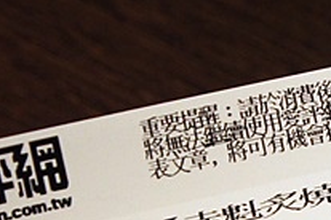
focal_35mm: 209
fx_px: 1921
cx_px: 342
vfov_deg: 6.5
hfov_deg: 9.8
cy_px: 296
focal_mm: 32
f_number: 5
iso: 1000
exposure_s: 1/50
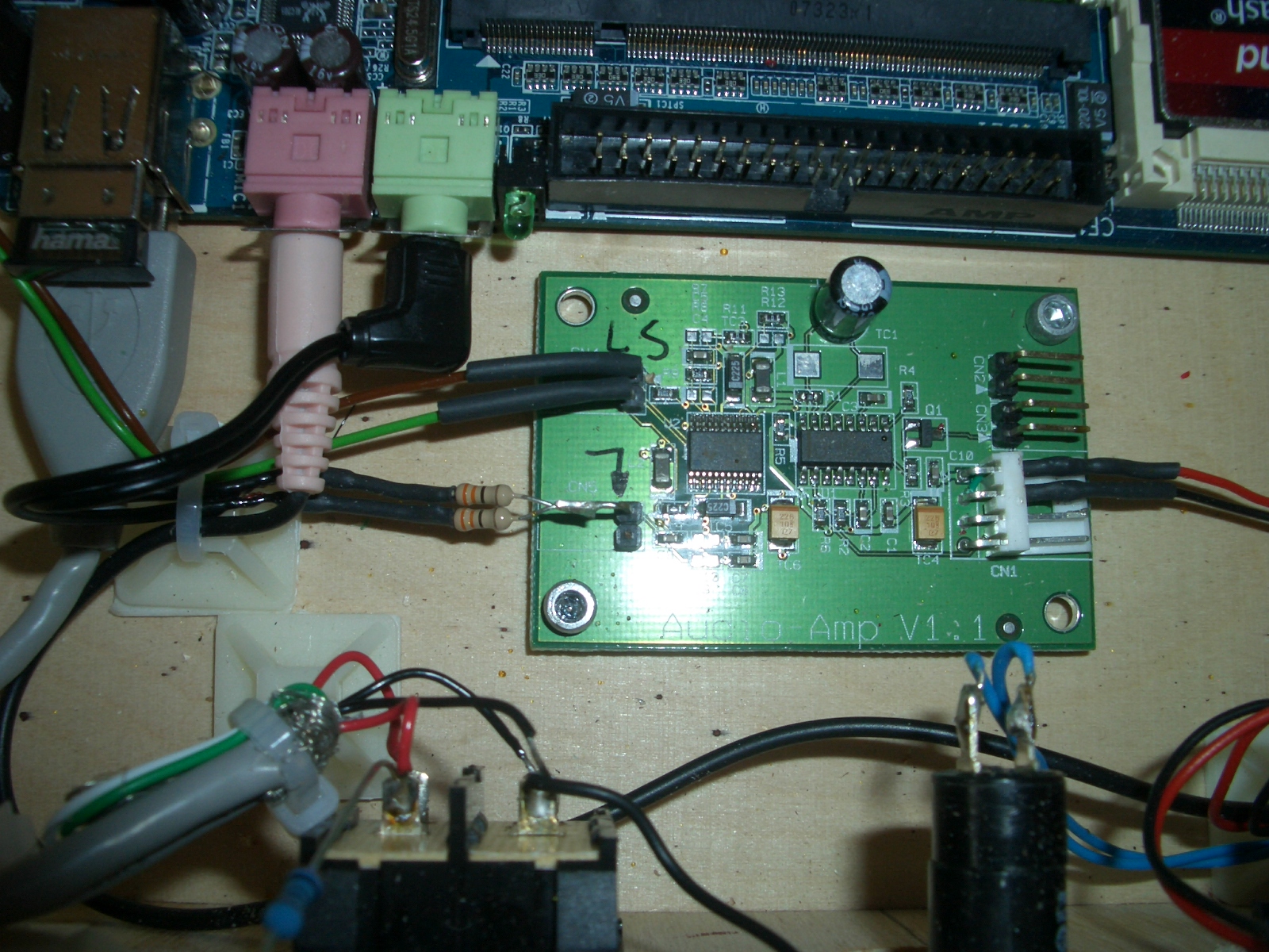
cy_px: 476
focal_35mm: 35
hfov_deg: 52.6
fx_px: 1283
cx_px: 634
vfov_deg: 40.7
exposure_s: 1/60
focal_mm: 5.8
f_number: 4.3
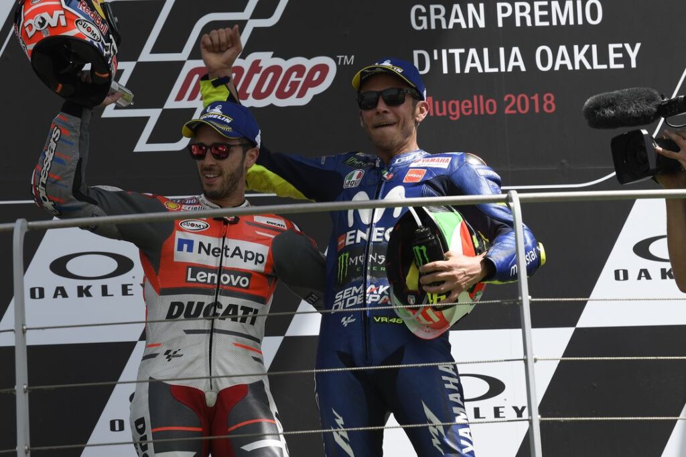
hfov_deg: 6.9
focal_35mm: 300
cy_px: 228
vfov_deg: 4.6
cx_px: 343
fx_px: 5712
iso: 400
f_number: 6.3
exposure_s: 1/1000
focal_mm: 200
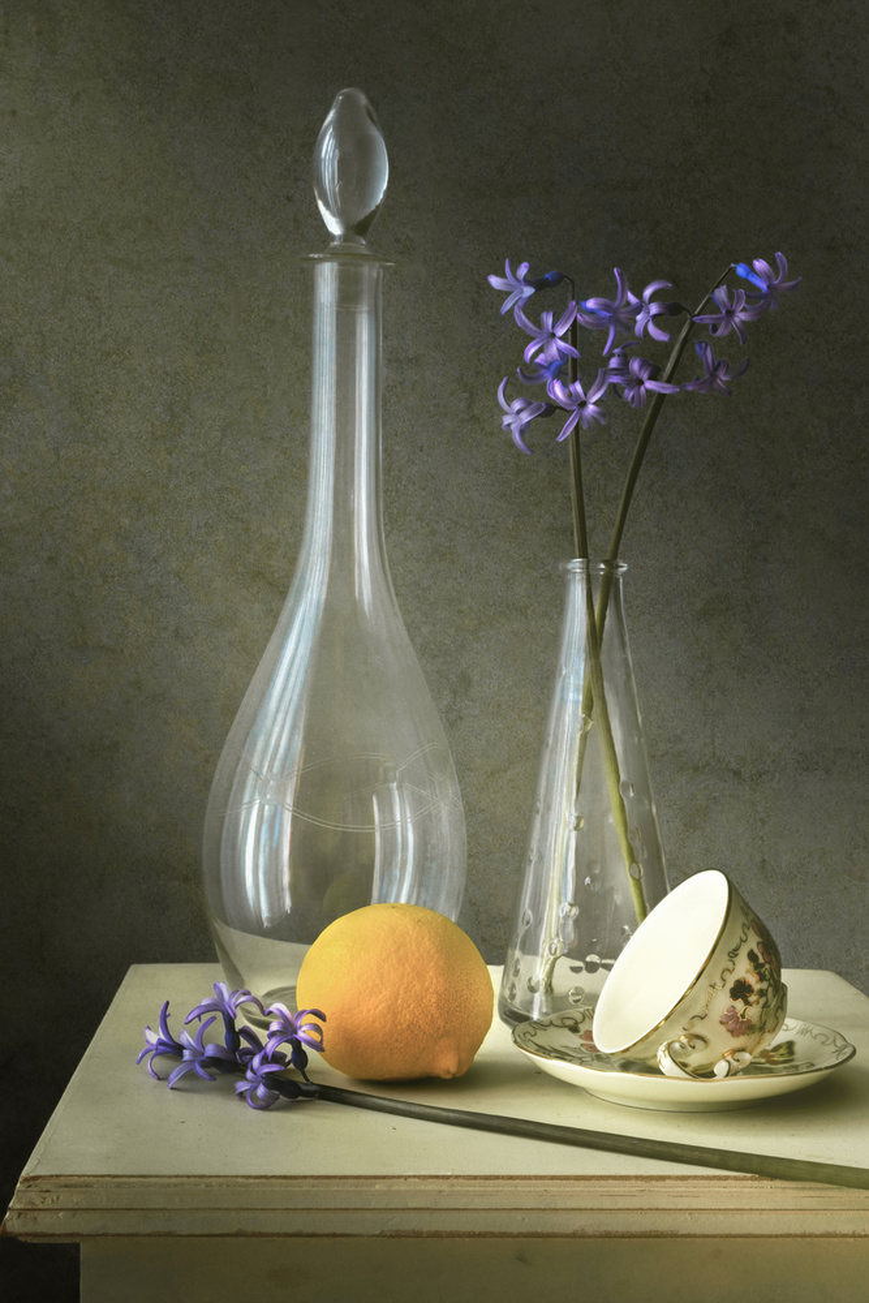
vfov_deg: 40.3
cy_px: 652
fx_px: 1773
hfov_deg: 27.5
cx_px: 434
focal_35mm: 49
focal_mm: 32.9
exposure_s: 1/25
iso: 200
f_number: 11
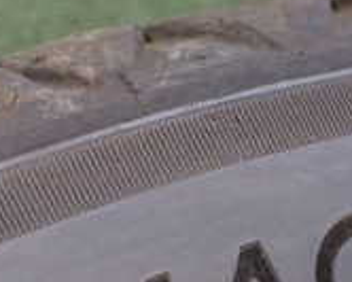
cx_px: 265
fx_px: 1105
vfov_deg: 14.1
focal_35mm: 106
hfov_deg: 18.0
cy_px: 341
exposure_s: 1/125
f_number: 2.3
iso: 500
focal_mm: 5.4
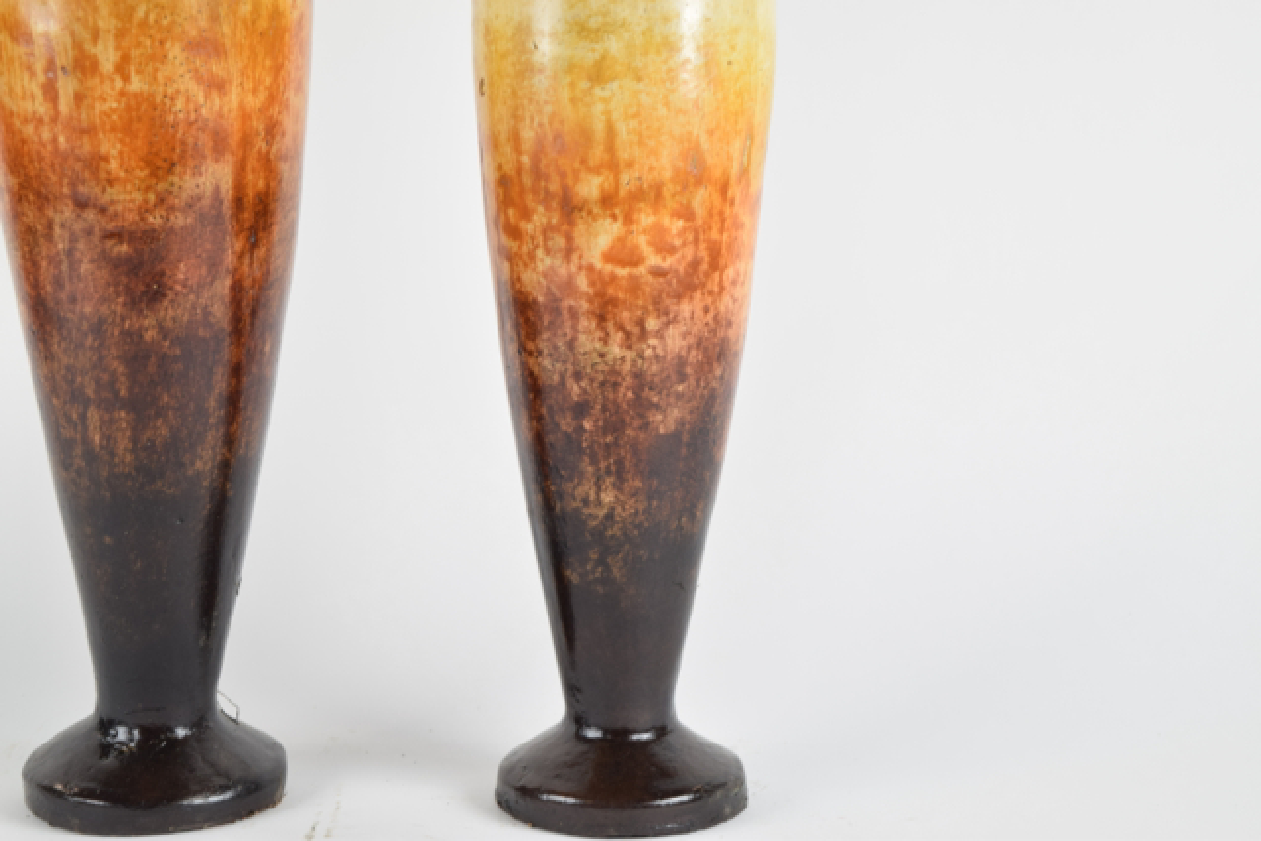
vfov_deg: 16.6
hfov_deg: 24.6
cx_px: 630
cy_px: 420
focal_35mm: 82
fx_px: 2890
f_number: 6.3
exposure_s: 1/125
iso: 400
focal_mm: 55
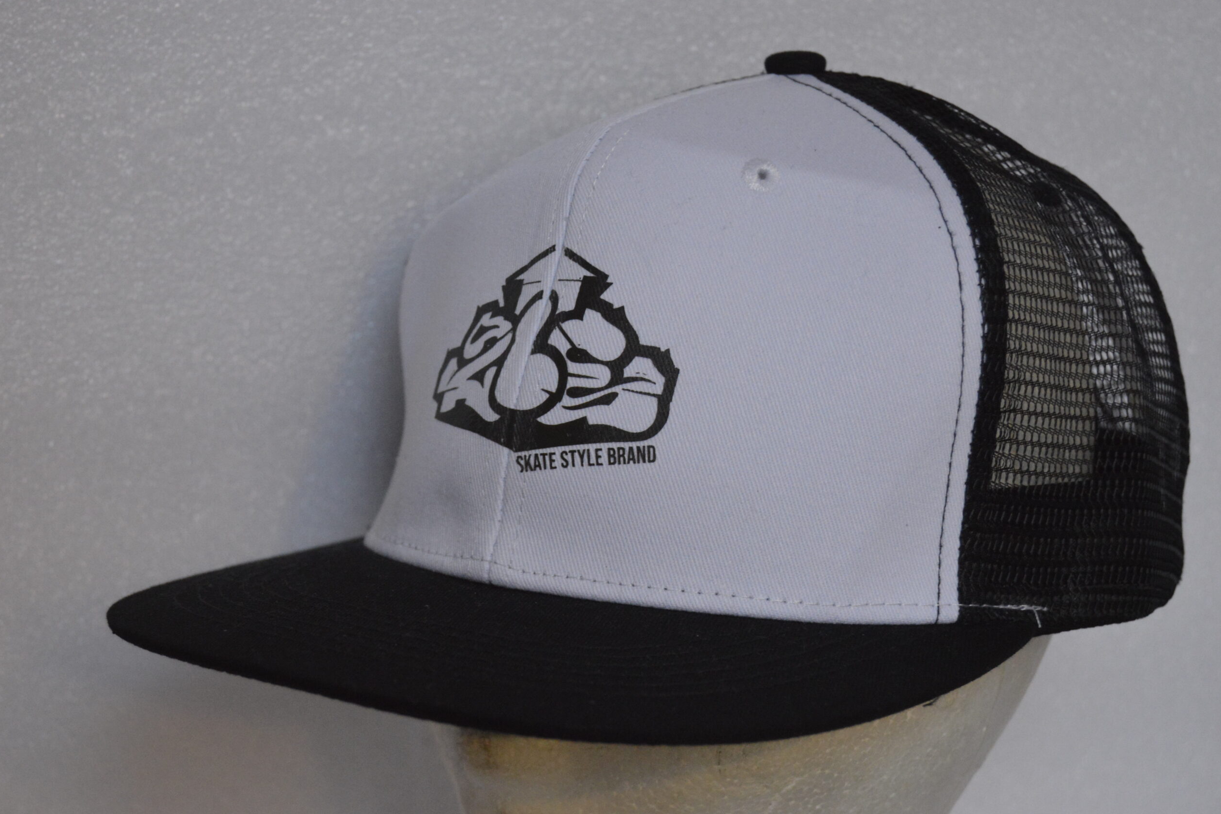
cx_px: 608
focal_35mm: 79
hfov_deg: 25.7
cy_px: 409
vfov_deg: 17.3
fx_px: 2680
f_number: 5.6
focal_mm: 52
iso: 3200
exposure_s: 1/125
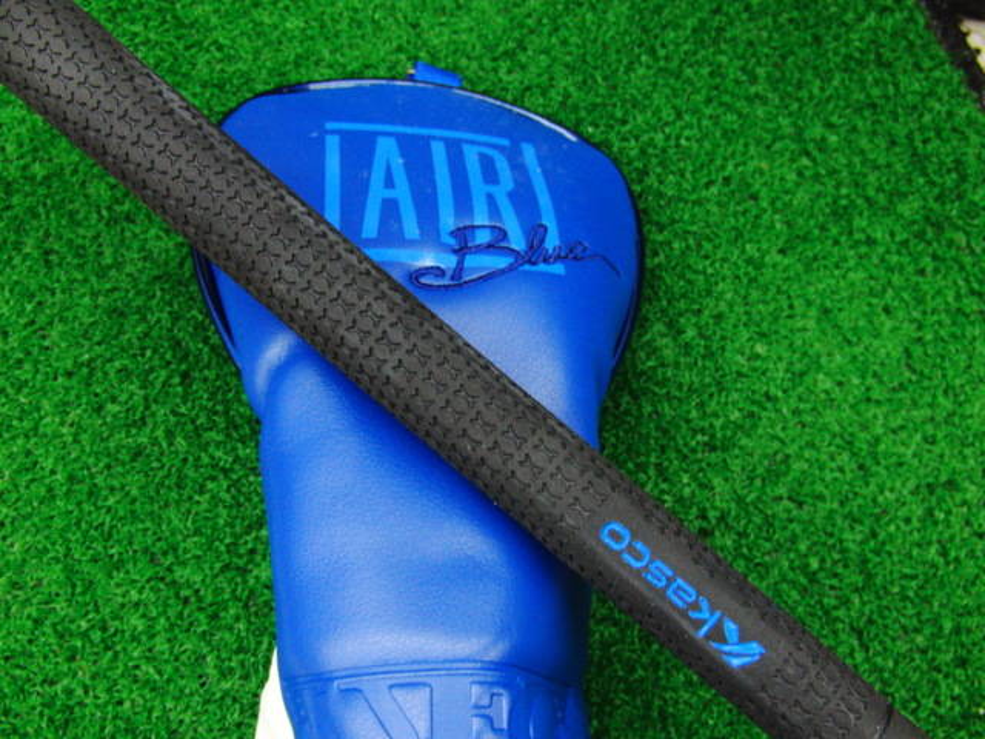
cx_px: 492
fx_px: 1053
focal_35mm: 37
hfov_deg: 50.1
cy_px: 370
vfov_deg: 38.7
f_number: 3.6
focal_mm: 6.42
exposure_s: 1/30
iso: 400
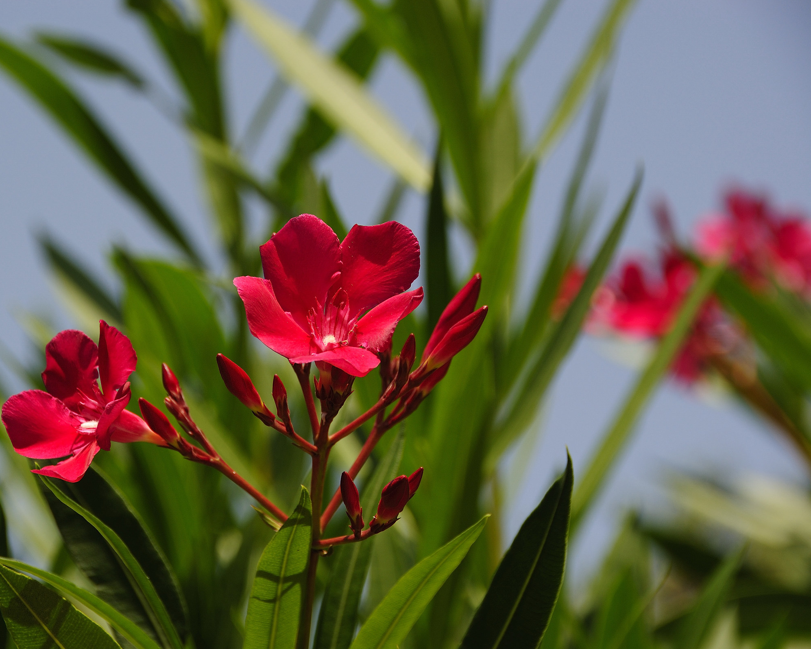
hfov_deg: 11.2
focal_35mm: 173
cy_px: 325
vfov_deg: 8.9
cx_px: 324
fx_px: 4152
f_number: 8
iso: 100
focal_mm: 102
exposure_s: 1/250
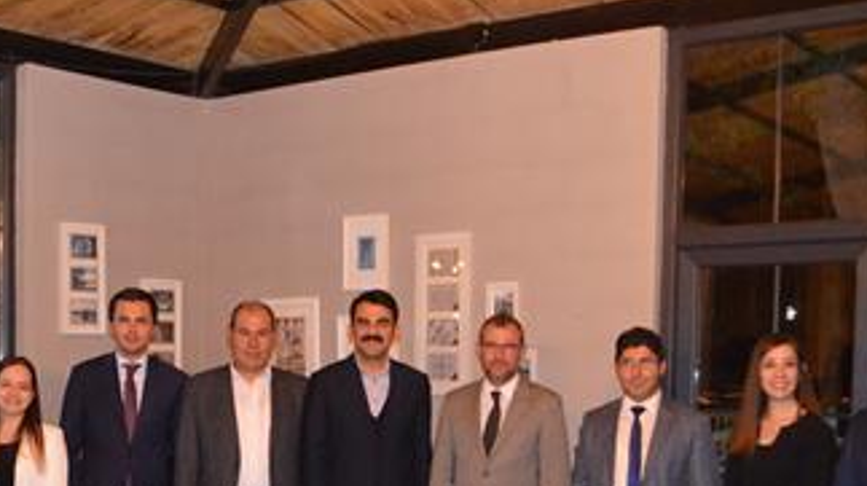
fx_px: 1286
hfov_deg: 36.5
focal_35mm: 56
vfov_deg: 20.8
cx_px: 239
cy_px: 470
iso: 3200
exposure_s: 1/60
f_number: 3.5
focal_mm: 18
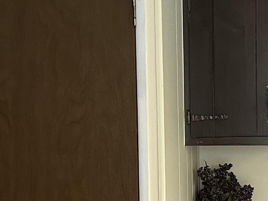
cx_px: 154
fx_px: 821
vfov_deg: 13.9
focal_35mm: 106
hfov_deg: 18.5
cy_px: 171
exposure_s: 1/60
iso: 800
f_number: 1.78
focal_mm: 6.86
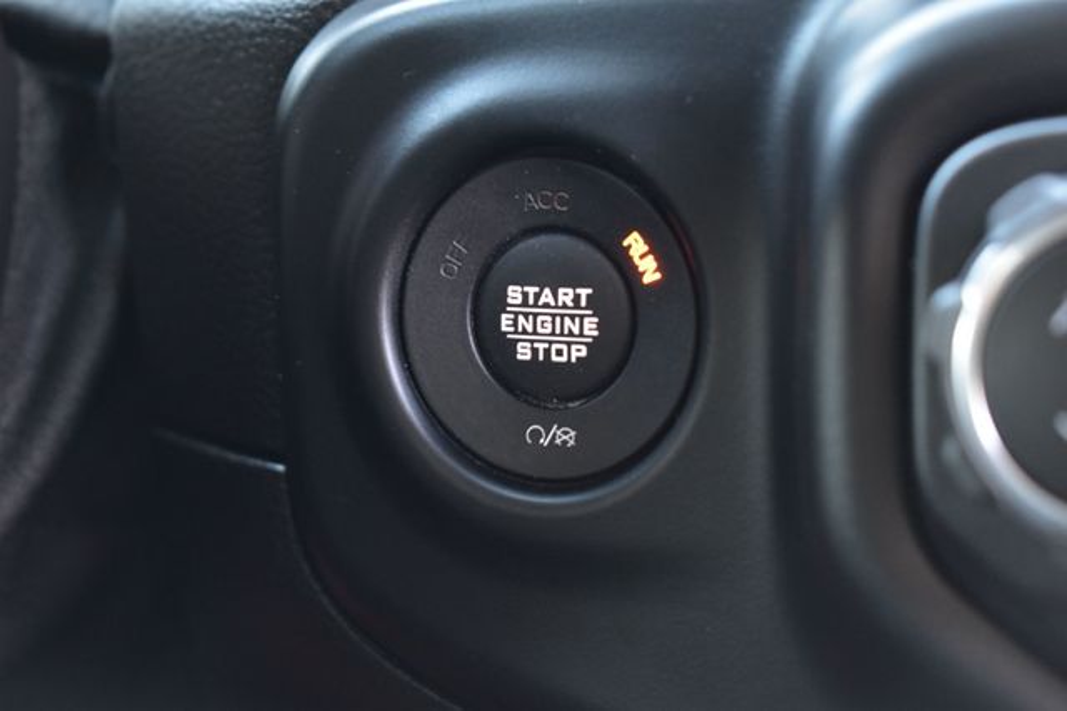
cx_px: 534
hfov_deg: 28.1
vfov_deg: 18.9
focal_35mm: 72
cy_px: 356
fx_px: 2133
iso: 1600
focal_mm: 48
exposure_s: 1/4
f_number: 5.3
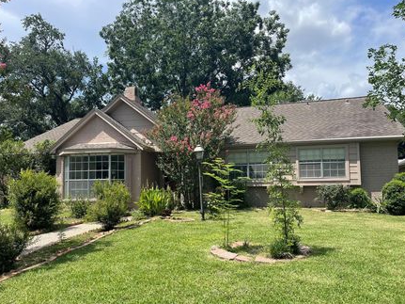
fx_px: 339
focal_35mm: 29
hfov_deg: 61.7
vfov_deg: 48.1
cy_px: 166
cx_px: 201
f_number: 1.6
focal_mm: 5.1
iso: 32
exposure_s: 1/2597
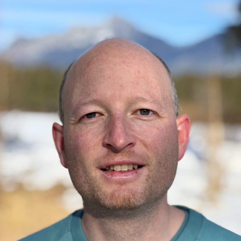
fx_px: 717
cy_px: 150
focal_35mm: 91
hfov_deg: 19.1
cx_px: 120
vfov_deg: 19.1
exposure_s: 1/732
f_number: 2.8
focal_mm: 9
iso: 25
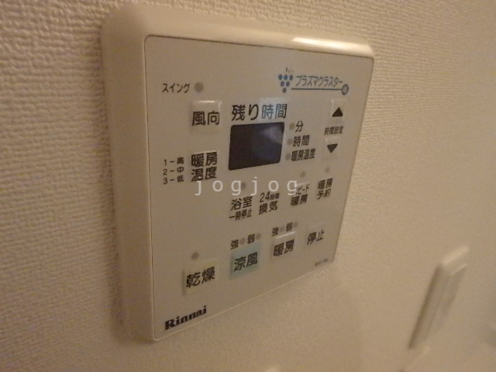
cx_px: 248
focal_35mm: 23
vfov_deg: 58.9
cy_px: 186
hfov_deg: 73.9
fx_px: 330
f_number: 3.8
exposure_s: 1/320
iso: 3200
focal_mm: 4
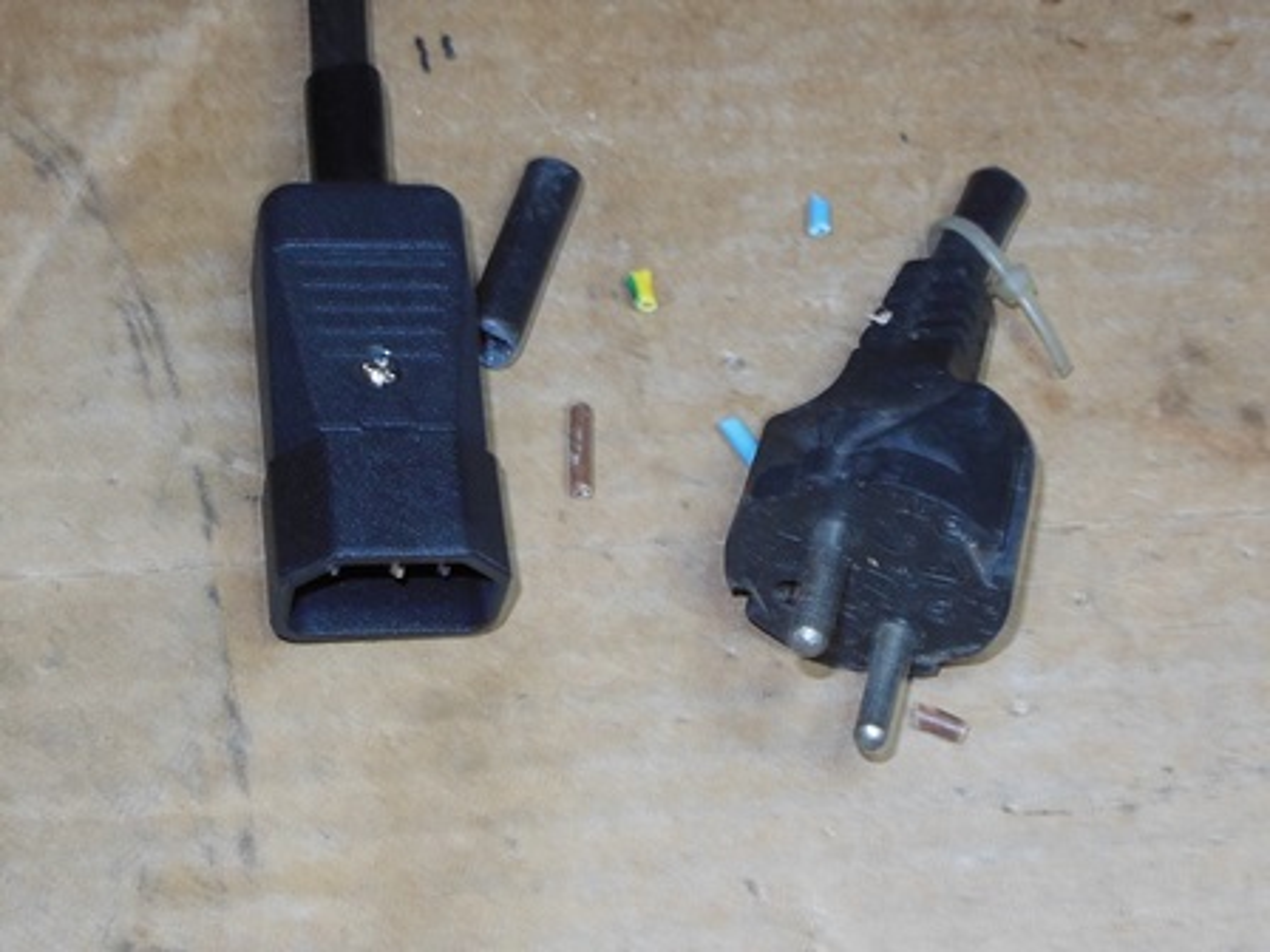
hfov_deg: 61.7
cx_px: 635
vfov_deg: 48.2
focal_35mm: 29
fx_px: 1064
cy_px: 476
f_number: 3.3
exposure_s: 1/30
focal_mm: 5.2
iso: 125
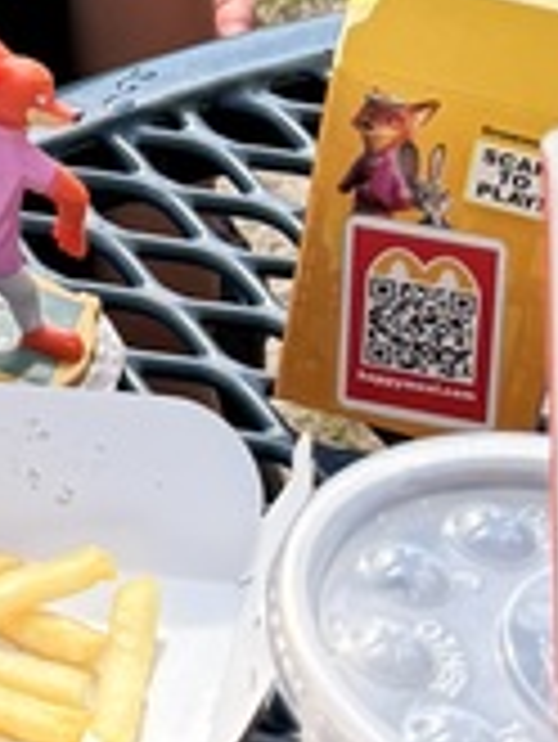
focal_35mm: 149
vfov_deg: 12.8
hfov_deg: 9.6
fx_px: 3198
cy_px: -220
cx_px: -378
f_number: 1.78
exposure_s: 1/2169
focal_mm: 6.76
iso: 100
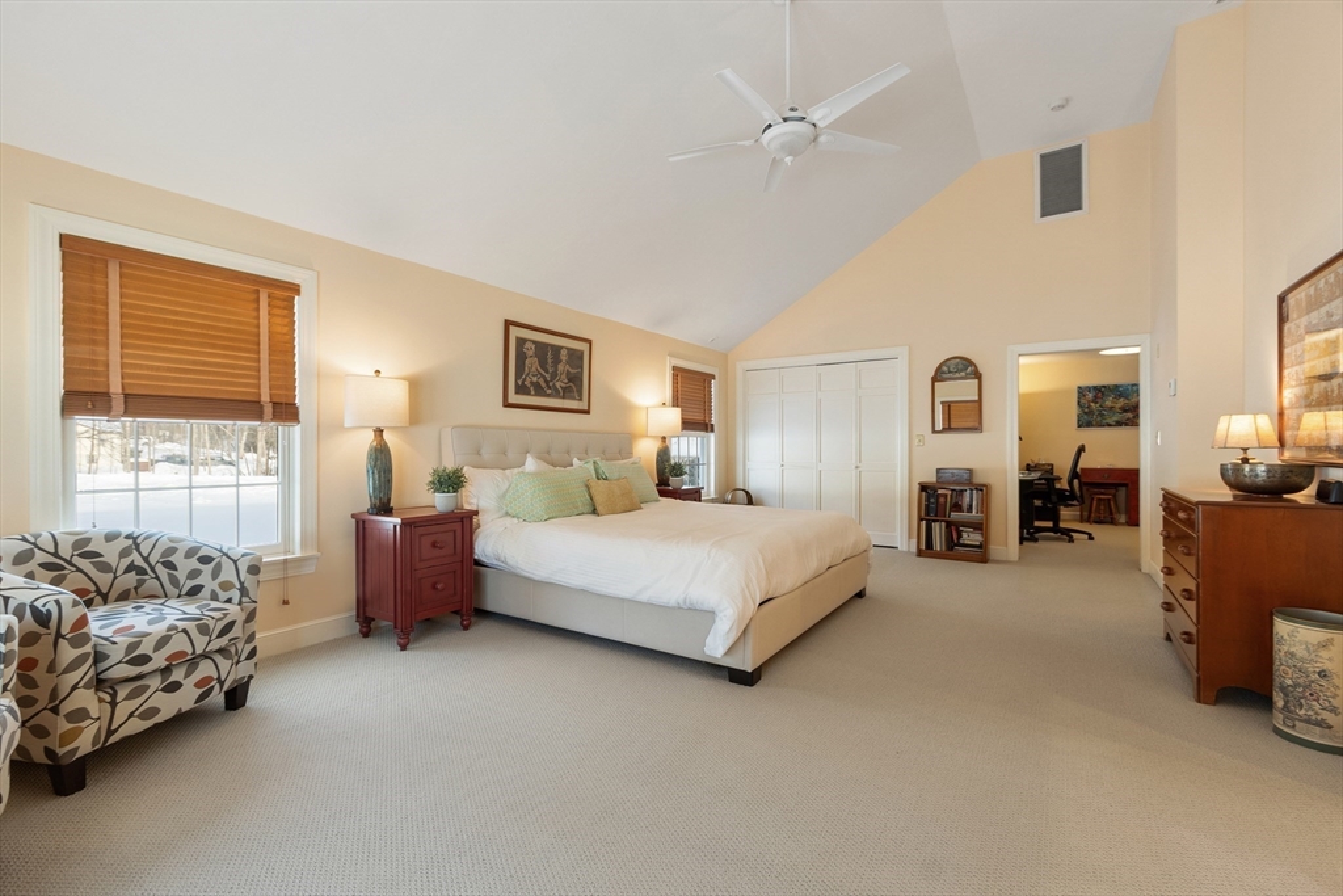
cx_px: 672
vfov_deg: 77.3
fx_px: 560
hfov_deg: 100.4
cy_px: 448
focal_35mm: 15
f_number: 6.3
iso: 400
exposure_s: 1/5
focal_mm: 10
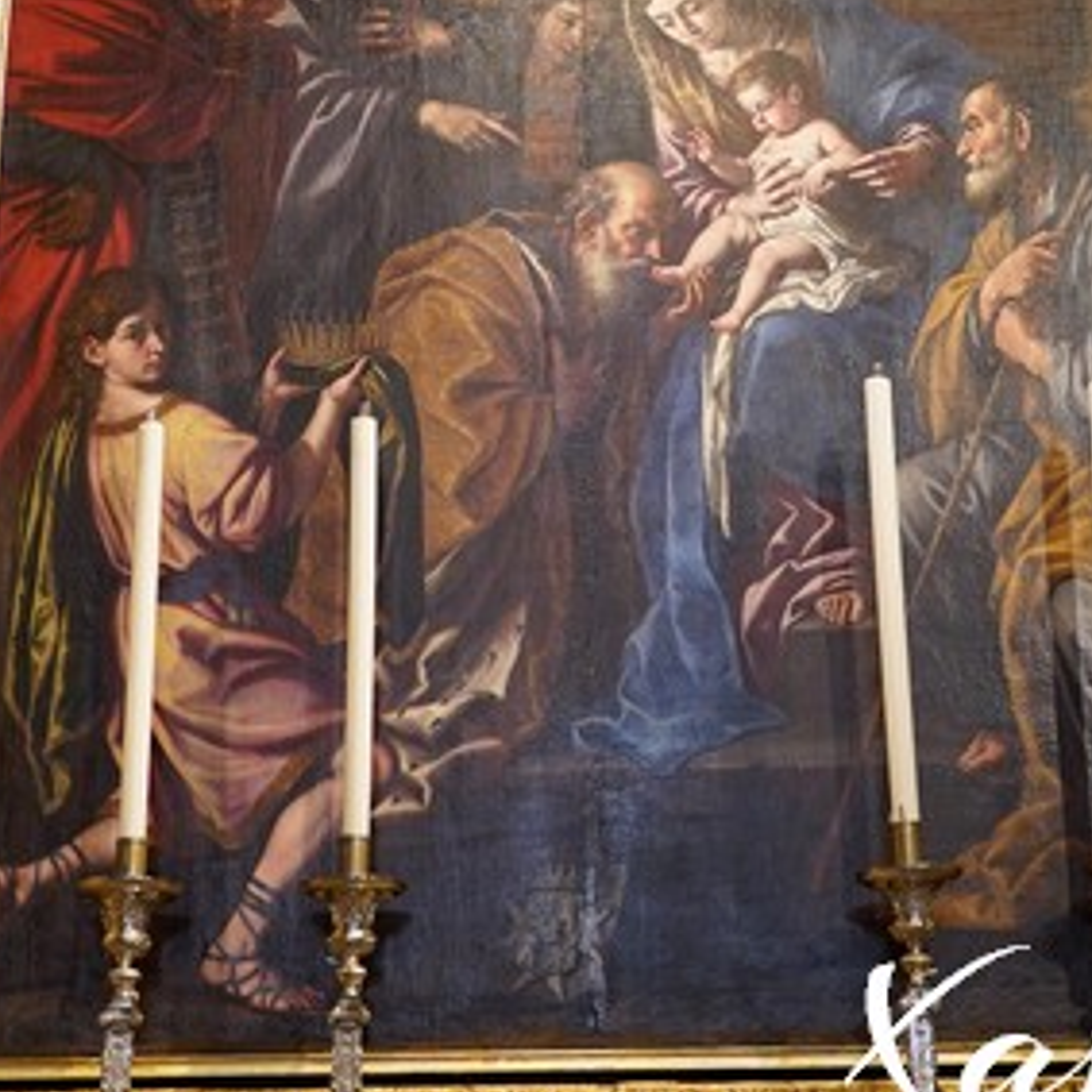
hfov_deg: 17.2
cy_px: -332
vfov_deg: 16.3
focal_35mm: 101
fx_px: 3605
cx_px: 656
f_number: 3.2
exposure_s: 1/40
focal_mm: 28
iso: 800
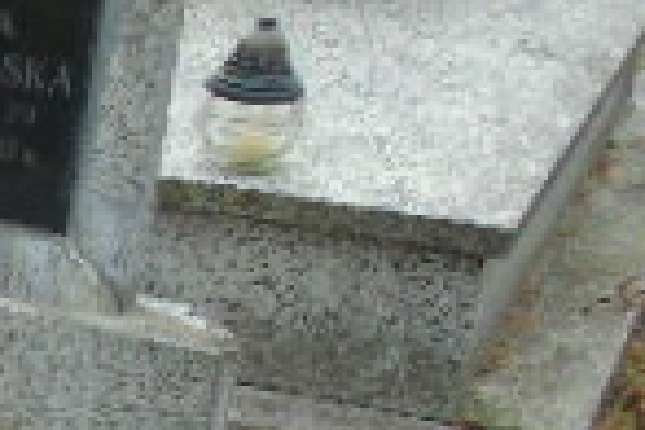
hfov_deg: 15.3
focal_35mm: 113
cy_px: 579
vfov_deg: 11.8
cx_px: -566
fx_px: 2024
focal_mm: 4.4
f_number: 3.4
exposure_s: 1/125
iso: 80
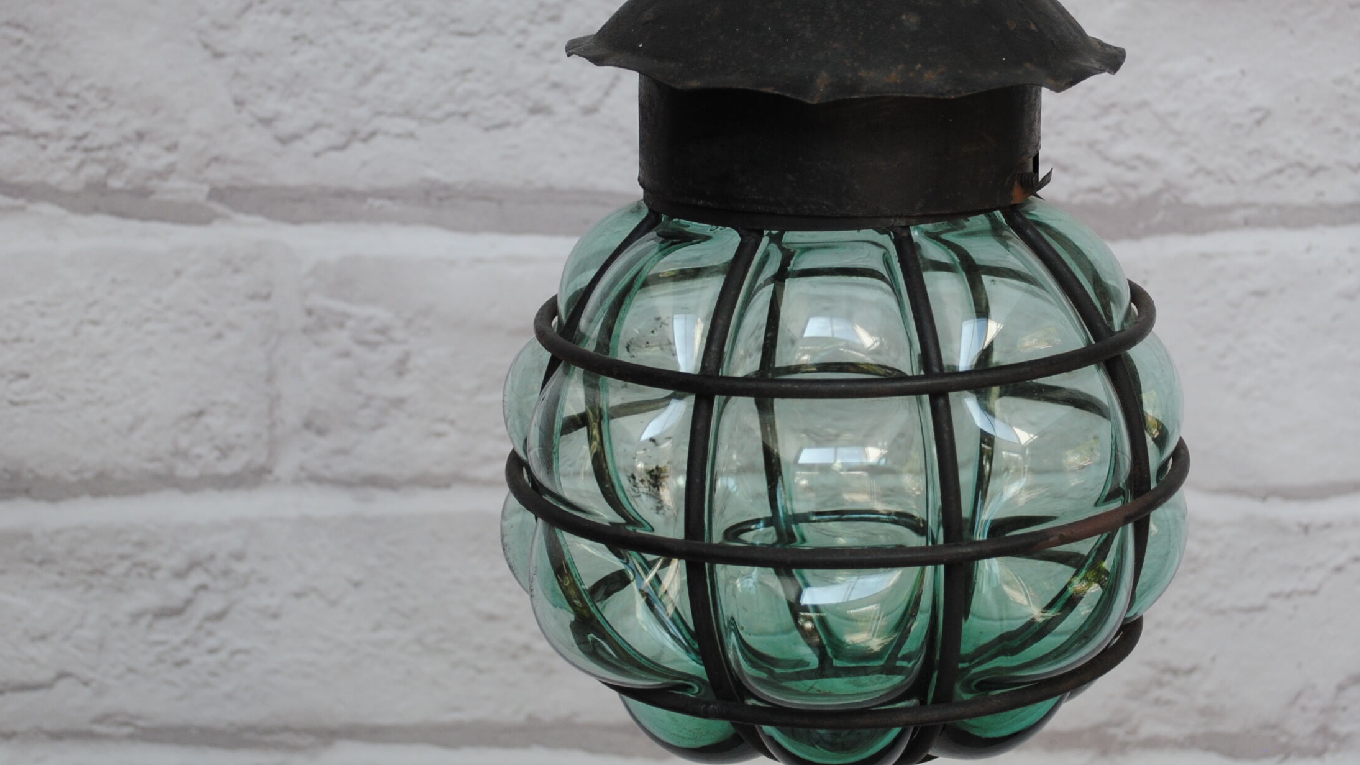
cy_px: 307
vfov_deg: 16.1
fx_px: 2704
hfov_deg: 28.1
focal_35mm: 75
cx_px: 836
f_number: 5
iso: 200
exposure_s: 1/100
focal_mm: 36
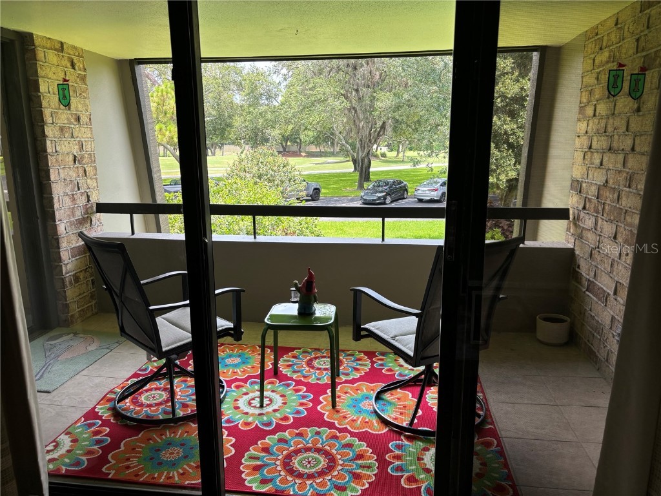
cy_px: 248
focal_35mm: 26
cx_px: 330
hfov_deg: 67.3
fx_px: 496
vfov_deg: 53.1
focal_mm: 5.96
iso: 40
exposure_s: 1/173
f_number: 1.6
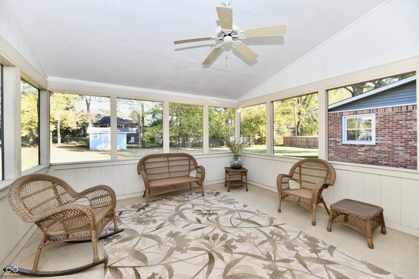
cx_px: 210
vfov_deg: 81.2
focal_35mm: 14
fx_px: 163
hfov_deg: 104.3
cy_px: 140
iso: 640
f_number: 7.1
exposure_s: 1/200
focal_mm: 14
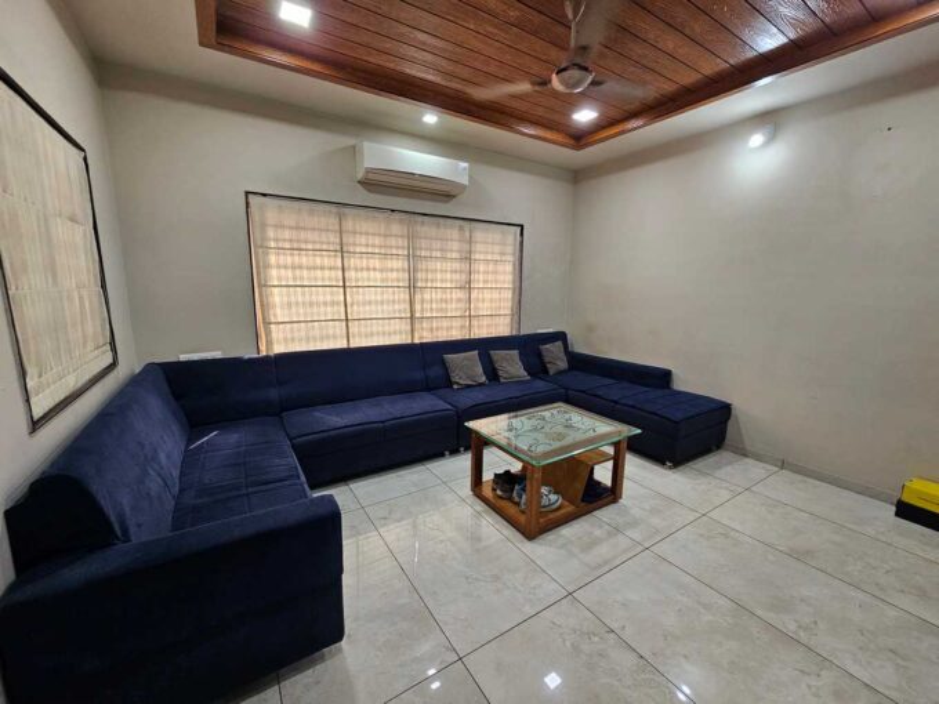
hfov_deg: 106.2
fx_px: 353
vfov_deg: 89.9
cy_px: 352
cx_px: 470
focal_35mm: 13
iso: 125
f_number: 2.2
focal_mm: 2.2
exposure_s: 1/50
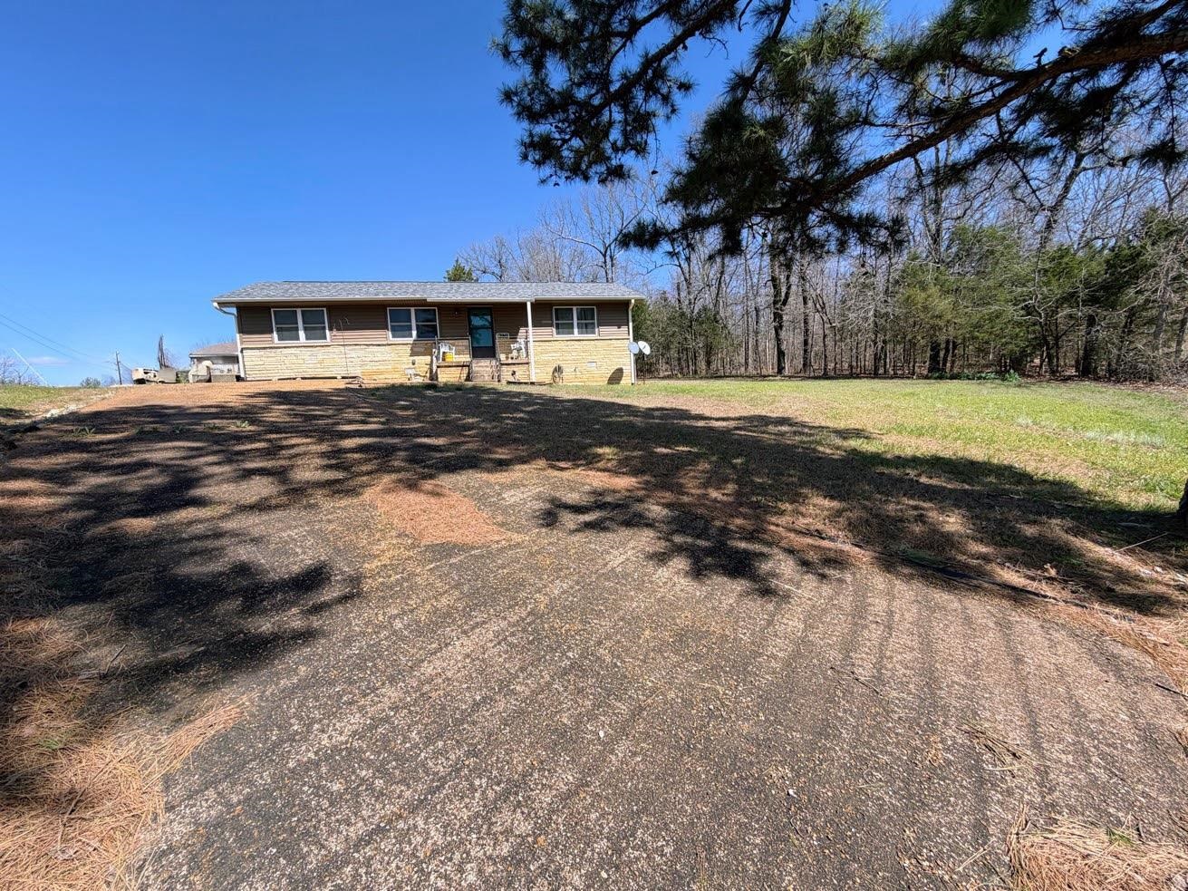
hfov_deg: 102.1
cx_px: 594
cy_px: 446
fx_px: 480
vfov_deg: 85.7
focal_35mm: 14
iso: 32
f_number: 2.2
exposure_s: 1/770
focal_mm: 2.22
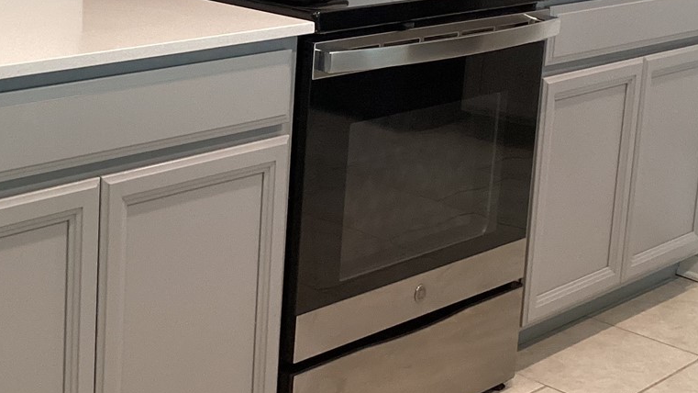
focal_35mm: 71
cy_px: 43
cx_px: 166
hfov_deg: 29.2
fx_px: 1314
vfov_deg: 16.8
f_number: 2.4
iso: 200
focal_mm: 3.3
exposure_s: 1/60
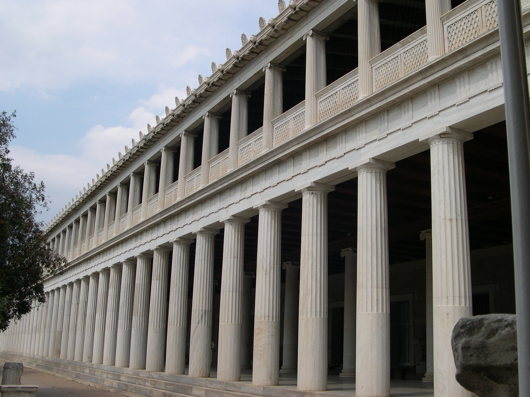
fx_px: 597
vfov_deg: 36.8
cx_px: 267
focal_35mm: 39
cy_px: 199
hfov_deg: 47.9
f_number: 7.6
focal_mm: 8
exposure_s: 1/246
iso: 100
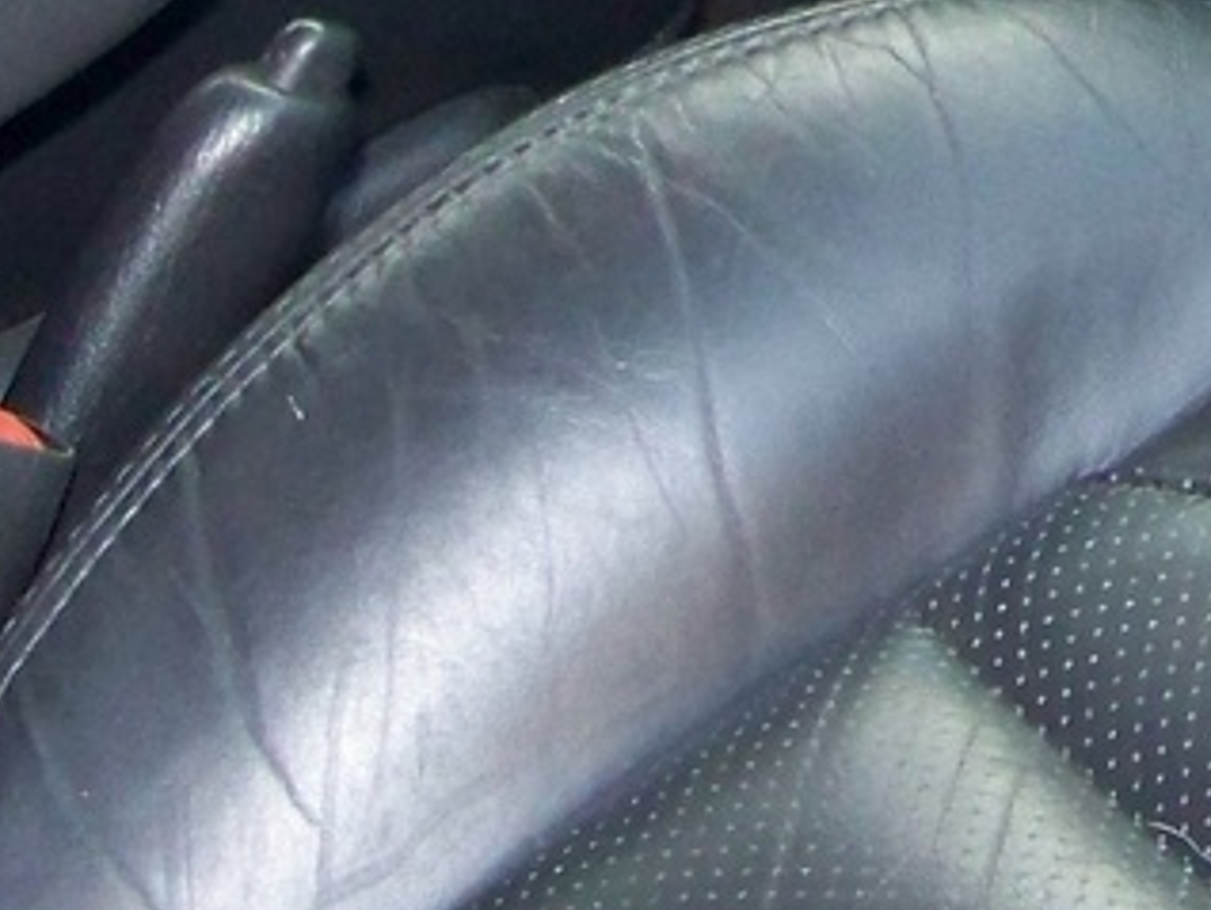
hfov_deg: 10.7
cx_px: 1466
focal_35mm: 181
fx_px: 6337
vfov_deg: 8.0
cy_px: -647
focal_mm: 5.85
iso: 200
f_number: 2.8
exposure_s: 1/30
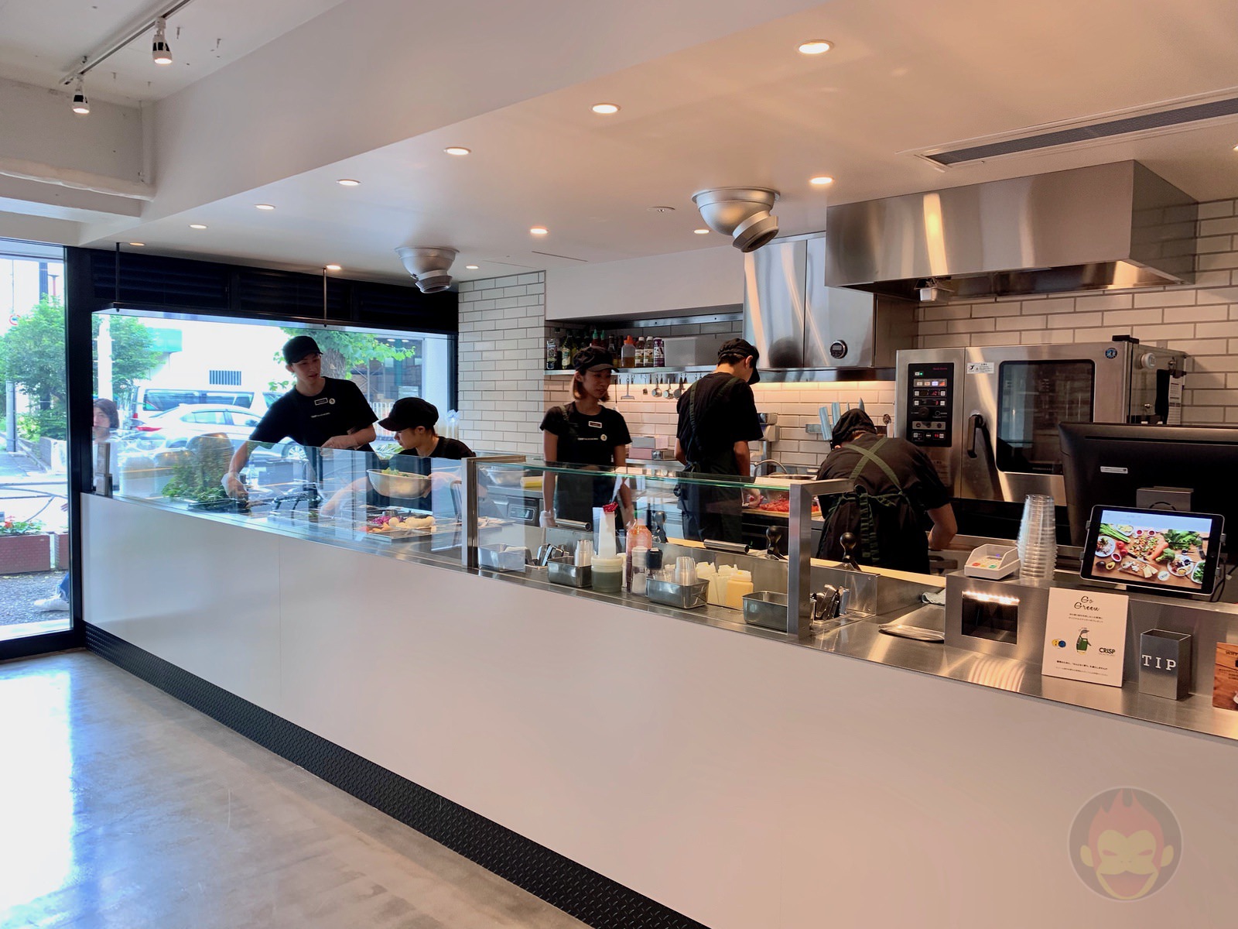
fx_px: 930
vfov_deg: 53.1
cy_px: 464
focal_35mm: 26
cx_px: 619
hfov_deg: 67.3
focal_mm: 4.25
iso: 25
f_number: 1.8
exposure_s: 1/100
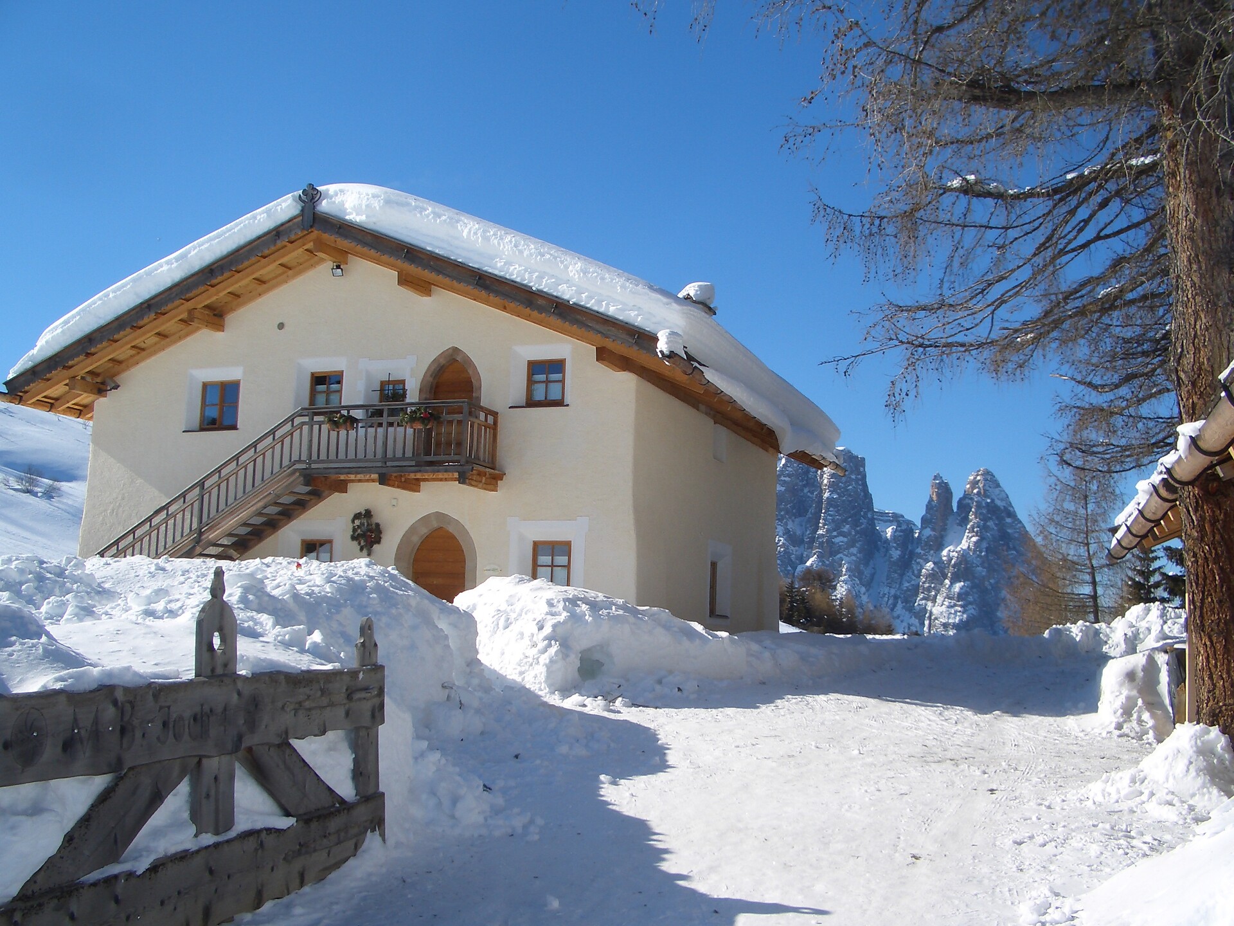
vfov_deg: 40.7
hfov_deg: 52.6
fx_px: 1248
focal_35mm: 35
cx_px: 617
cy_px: 463
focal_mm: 5.8
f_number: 4.3
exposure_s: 1/500
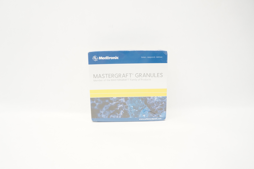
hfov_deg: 67.4
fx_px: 190
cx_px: 127
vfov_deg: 47.8
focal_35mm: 27
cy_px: 84
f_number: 5
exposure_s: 1/80
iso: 800
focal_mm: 18
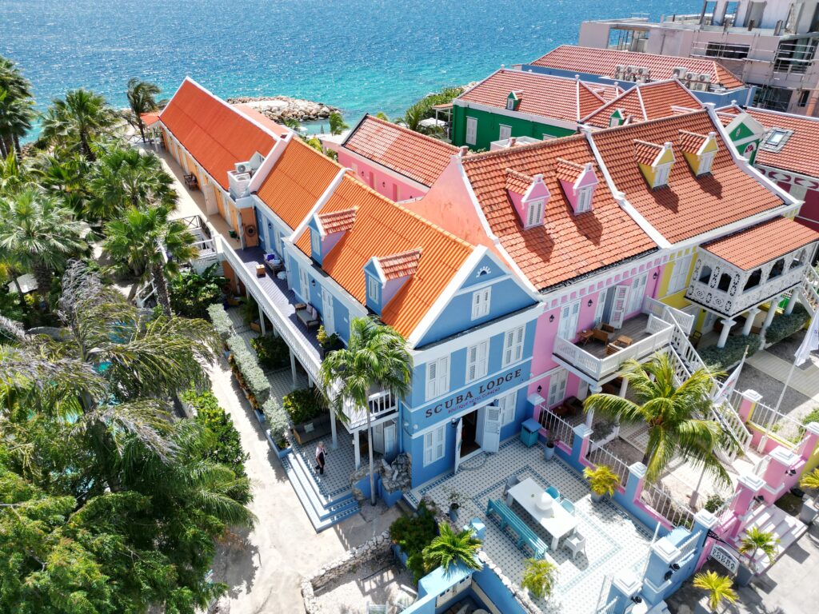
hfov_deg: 71.6
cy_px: 307
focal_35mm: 24
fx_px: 568
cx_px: 410
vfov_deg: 56.8
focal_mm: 6.72
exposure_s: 1/3200
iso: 200
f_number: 1.7
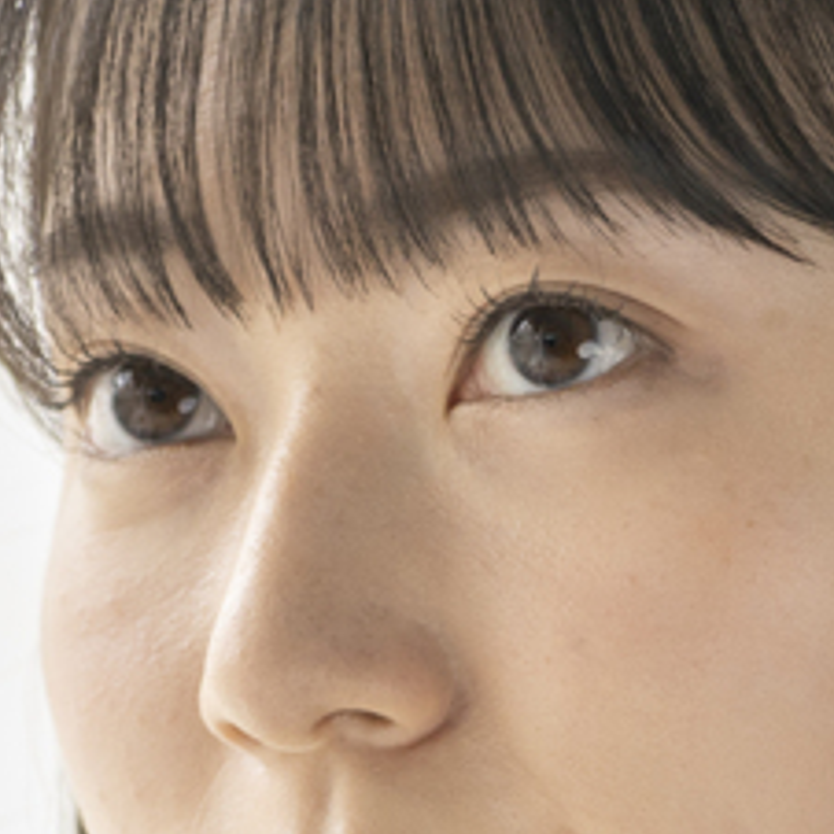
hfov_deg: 1.6
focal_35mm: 1084
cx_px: -365
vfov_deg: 1.6
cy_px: 1463
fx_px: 29548
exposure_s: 1/400
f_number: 2.8
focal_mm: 144
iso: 200
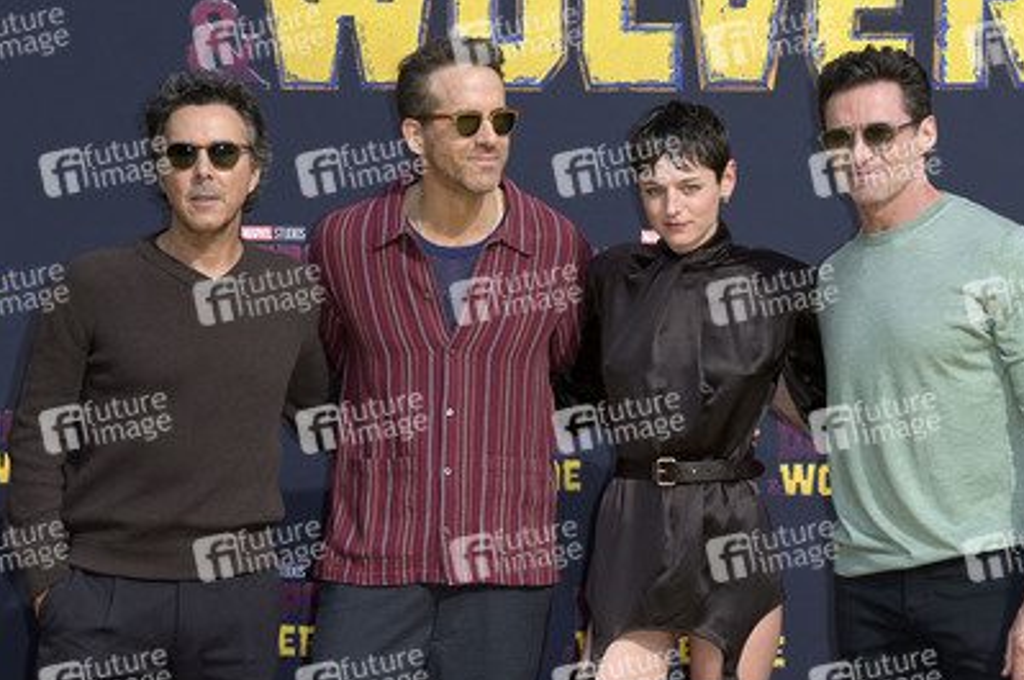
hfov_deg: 14.0
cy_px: 359
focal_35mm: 147
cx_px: 550
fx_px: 4176
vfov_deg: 9.3
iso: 320
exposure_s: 1/250
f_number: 13
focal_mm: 130
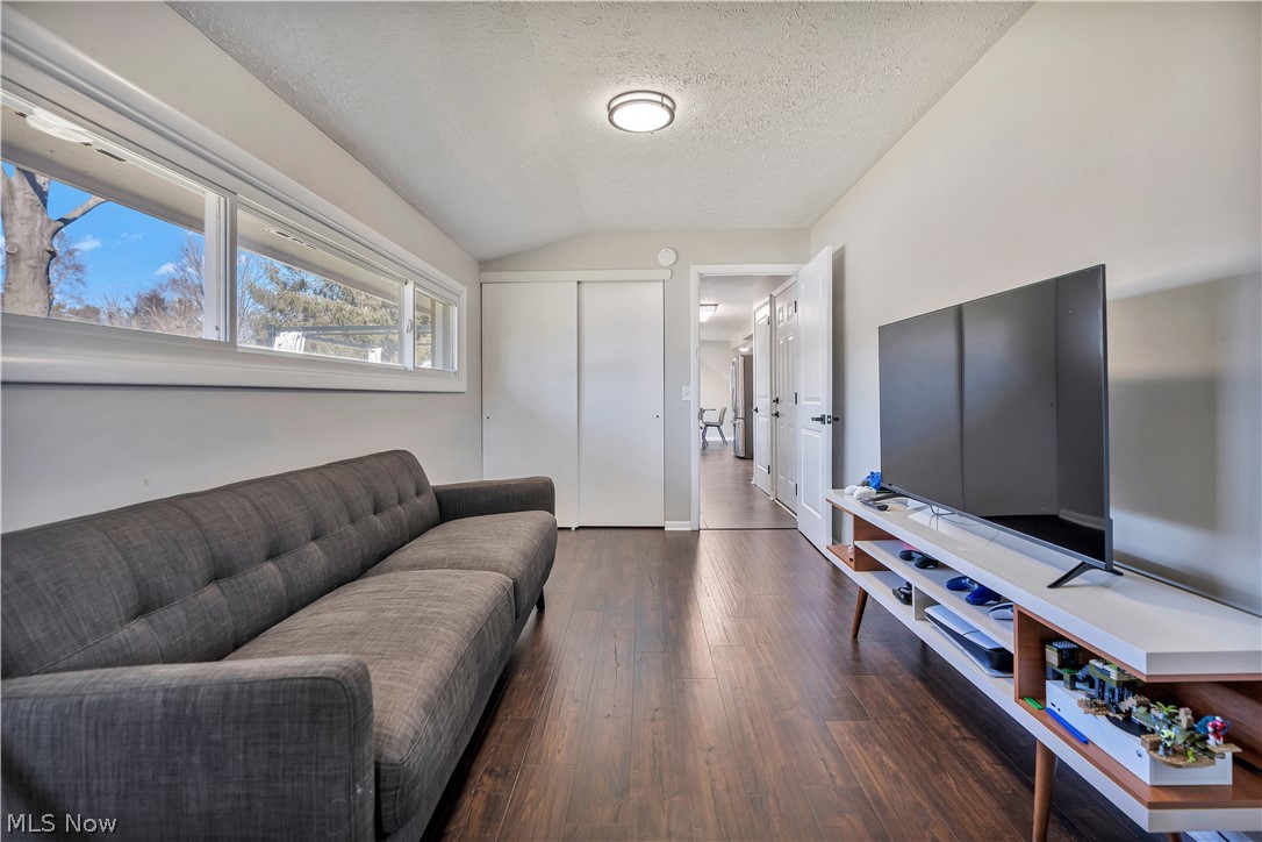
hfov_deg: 96.7
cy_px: 421
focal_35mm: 16
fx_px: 561
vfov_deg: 73.7
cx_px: 631
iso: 400
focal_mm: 16
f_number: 4
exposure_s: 1/80
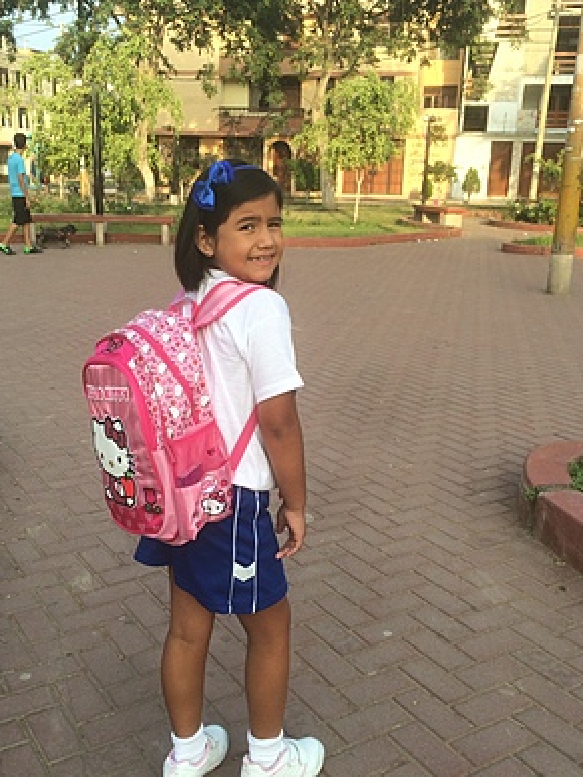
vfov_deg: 51.3
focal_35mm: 36
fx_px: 809
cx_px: 269
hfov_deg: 39.6
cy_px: 414
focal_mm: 4.15
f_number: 2.2
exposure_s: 1/507
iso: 32
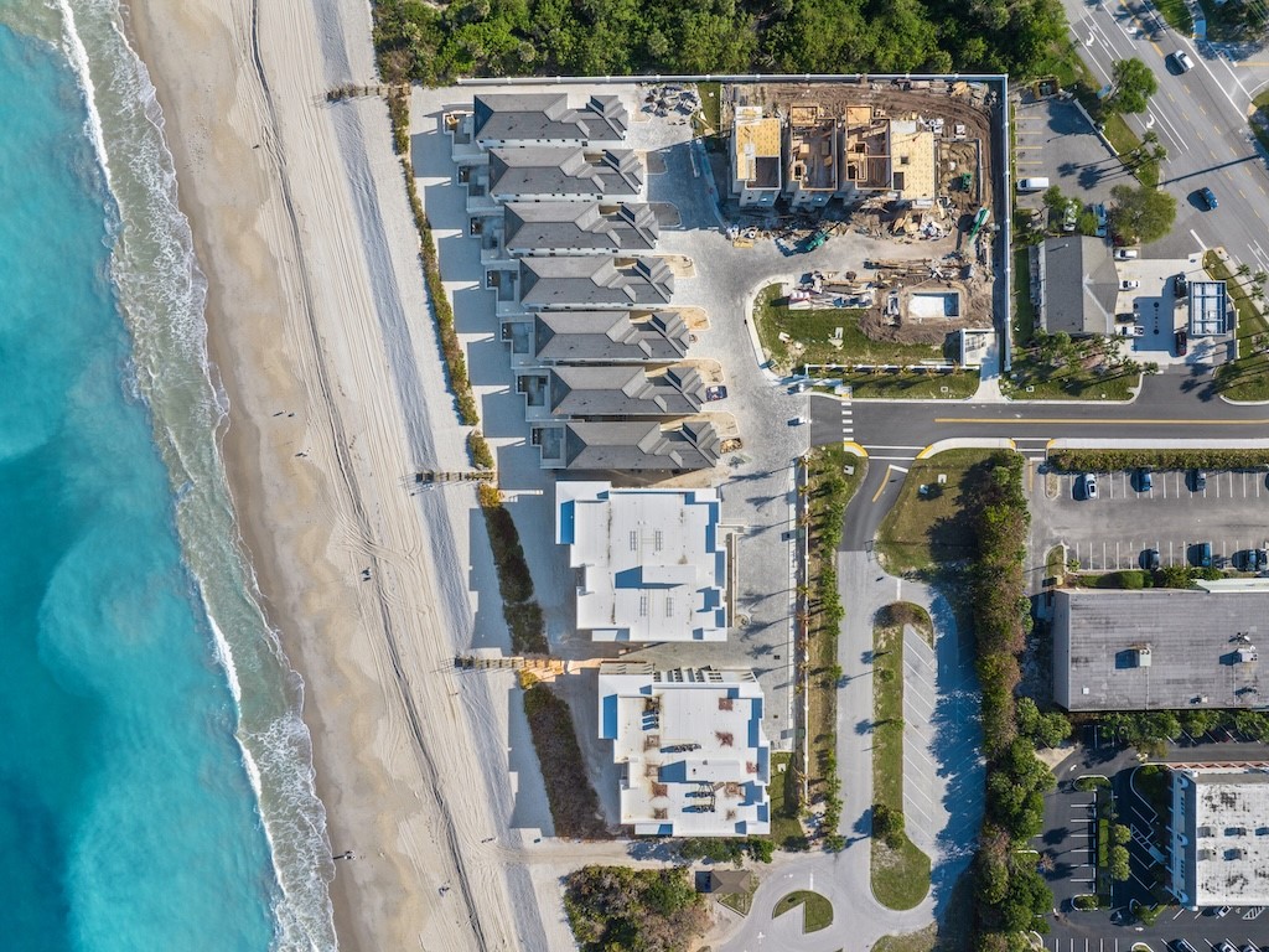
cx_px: 634
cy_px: 476
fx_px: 880
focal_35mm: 24
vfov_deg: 56.8
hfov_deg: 71.6
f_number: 5
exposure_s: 1/80
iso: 100
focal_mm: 12.29
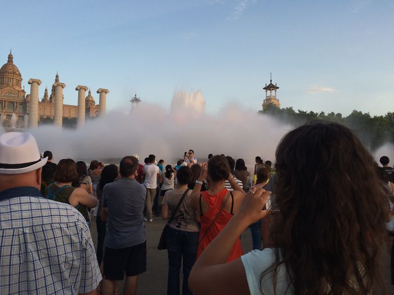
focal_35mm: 29
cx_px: 197
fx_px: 330
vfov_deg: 48.2
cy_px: 148
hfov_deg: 61.7
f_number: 2.2
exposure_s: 1/419
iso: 32
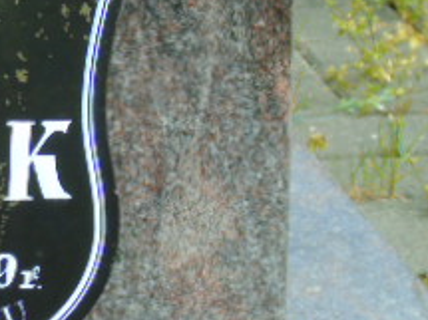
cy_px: 215
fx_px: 5969
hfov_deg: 4.1
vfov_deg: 3.1
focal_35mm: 483
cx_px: -193
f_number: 4.9
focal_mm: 29
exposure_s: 1/250
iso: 80
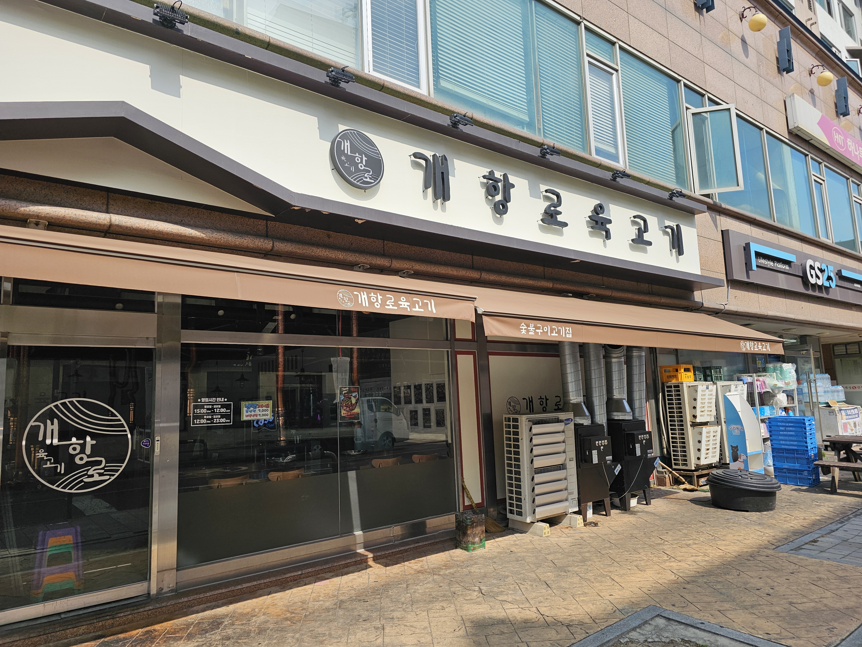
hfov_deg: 73.9
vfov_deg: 58.9
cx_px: 431
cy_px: 324
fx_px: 573
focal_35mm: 23
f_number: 1.7
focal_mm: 6.3
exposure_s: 1/1139
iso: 20
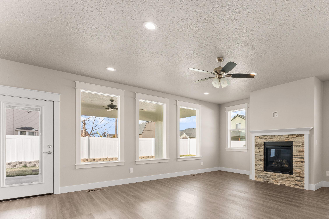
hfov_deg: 84.4
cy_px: 144
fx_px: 174
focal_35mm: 19
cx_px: 214
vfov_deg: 63.1
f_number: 10
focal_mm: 14
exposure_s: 1/15
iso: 800
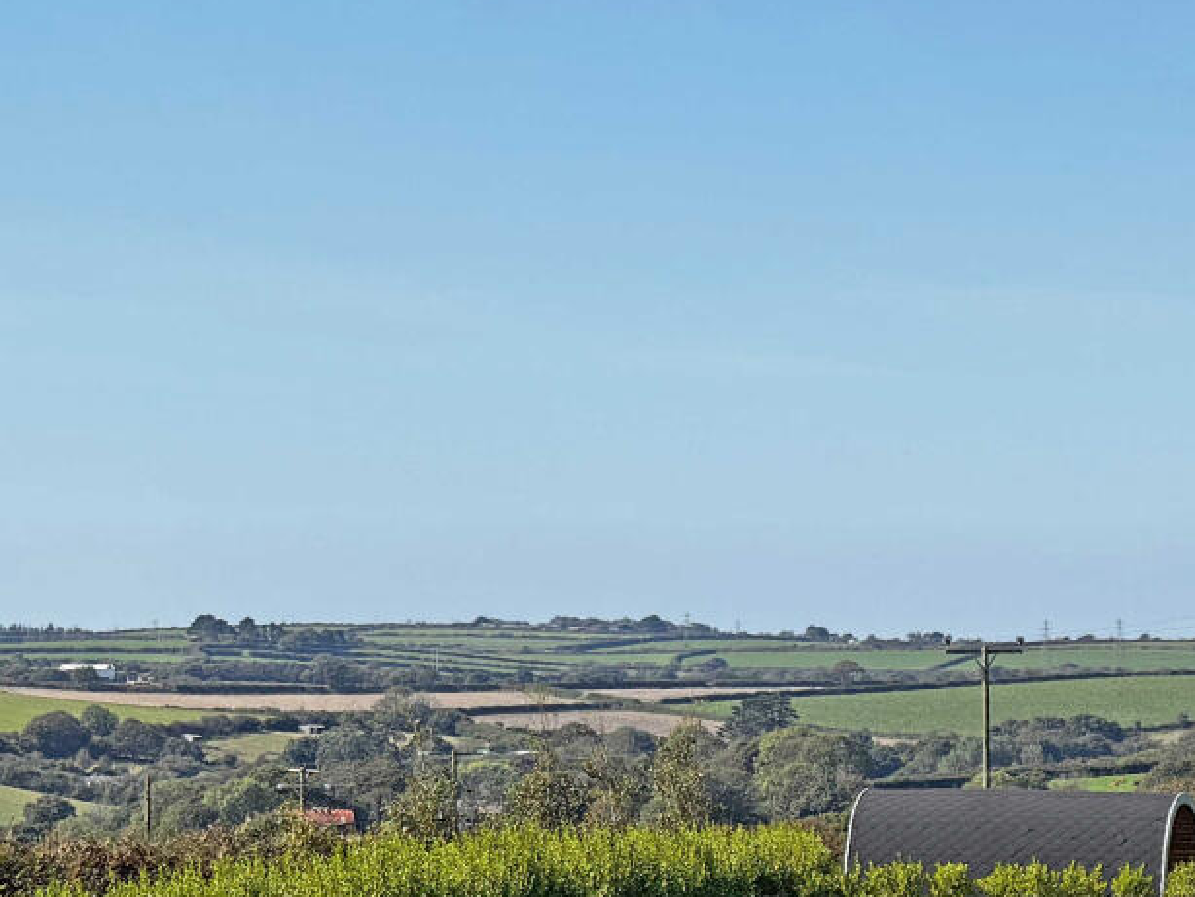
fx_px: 6907
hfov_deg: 9.9
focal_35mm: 200
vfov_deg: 7.4
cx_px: 903
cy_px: 564
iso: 50
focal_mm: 15.66
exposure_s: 1/2083
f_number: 2.8
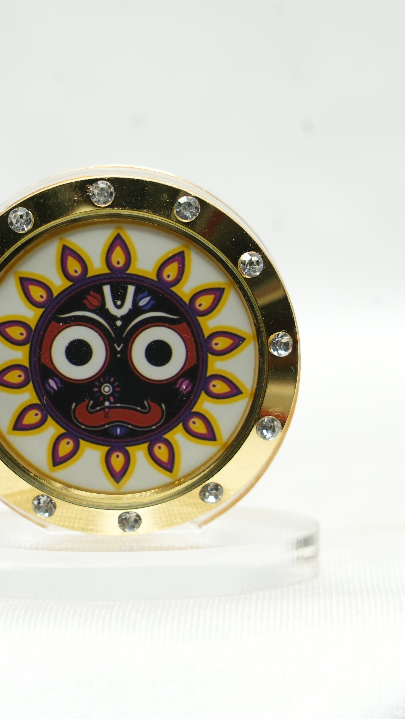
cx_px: 117
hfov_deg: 7.3
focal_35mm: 166
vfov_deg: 13.0
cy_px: 359
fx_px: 3169
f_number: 7.1
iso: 500
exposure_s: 1/50
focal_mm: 105
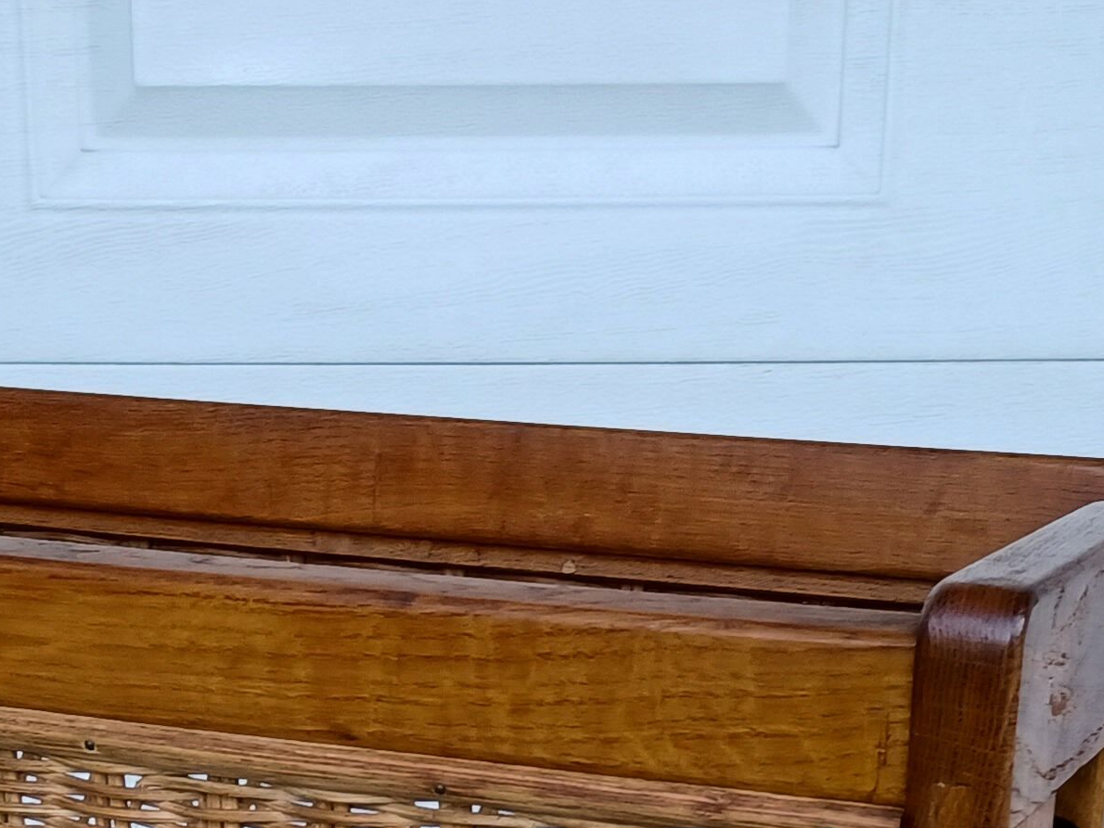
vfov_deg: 15.6
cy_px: 1382
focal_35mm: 84
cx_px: 425
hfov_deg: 23.2
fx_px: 2680
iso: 80
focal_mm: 4.6
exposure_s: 1/49
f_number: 1.8
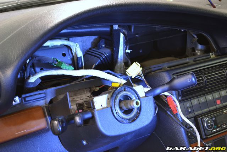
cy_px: 76
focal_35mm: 82
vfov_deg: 16.6
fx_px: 520
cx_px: 114
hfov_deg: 24.6
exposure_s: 2.5
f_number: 5.6
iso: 100
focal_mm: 55
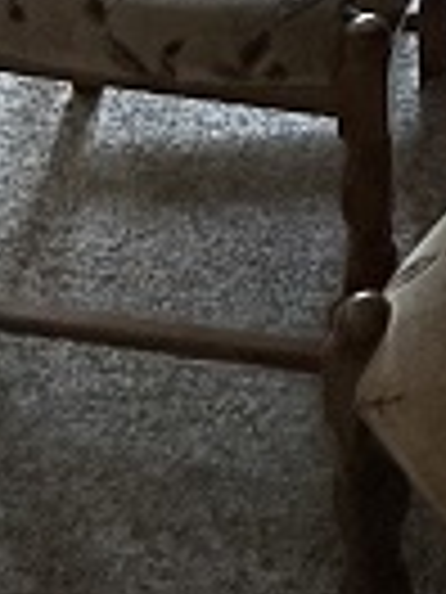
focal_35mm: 85
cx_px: 685
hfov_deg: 15.8
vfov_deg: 15.4
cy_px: -752
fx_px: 1460
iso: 400
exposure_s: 1/60
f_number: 2.2
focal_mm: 2.22
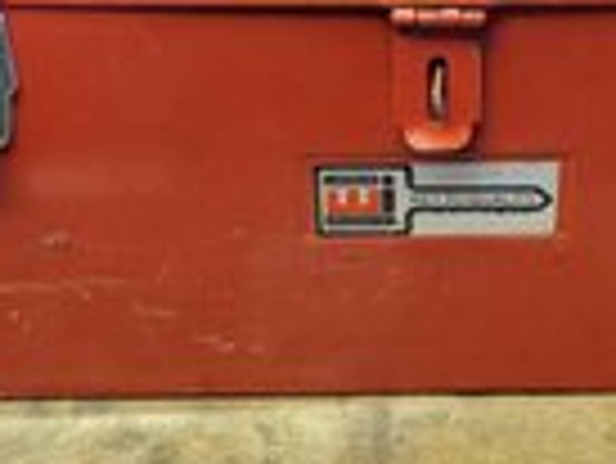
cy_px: 61
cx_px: 429
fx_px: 1158
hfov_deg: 29.5
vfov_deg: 22.2
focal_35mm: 65
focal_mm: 4.3
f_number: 2.4
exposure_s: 1/40
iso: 250
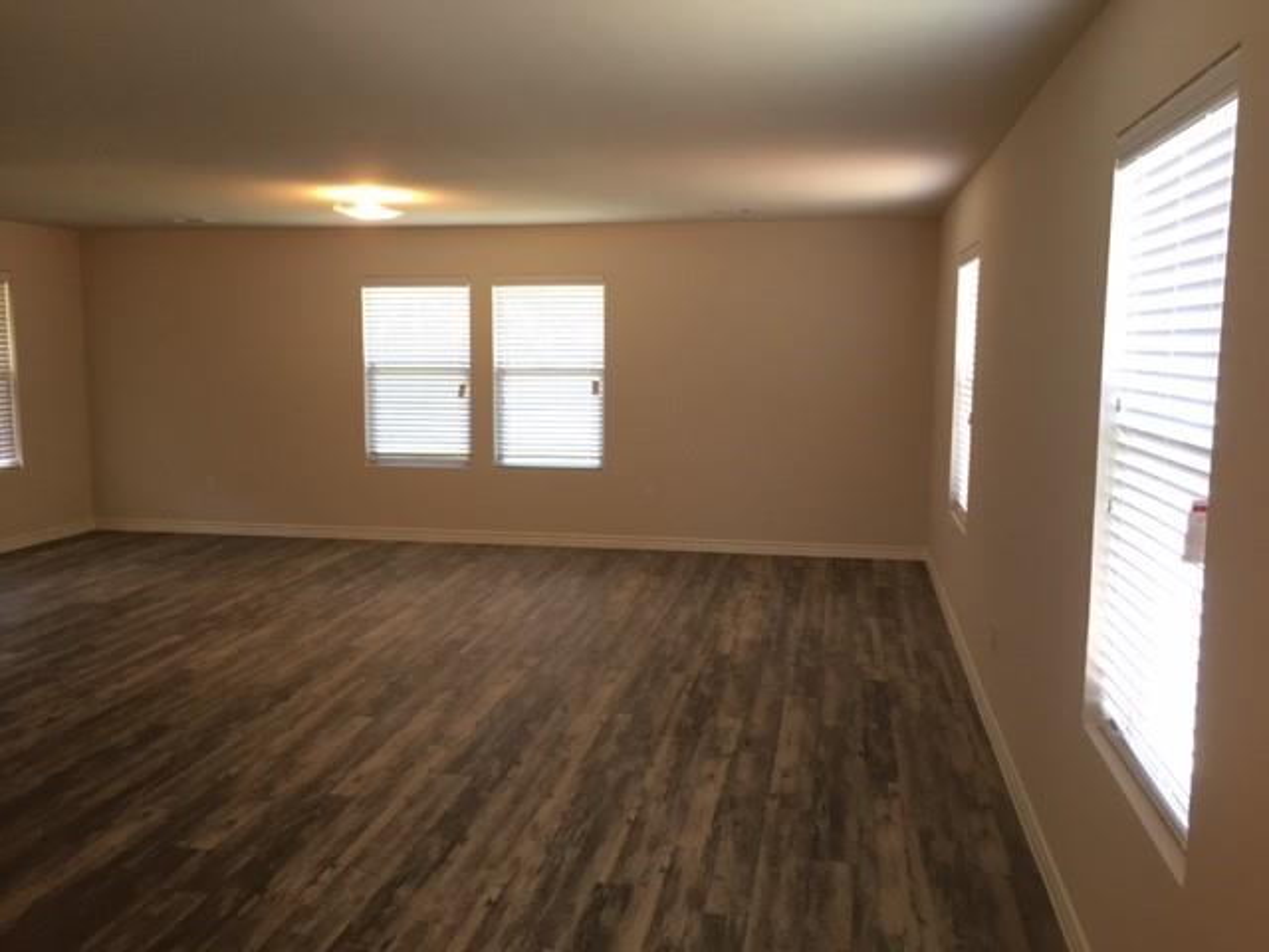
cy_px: 476
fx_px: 1063
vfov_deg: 48.2
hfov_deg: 61.7
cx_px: 634
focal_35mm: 29
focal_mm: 4.15
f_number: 2.2
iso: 64
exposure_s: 1/30
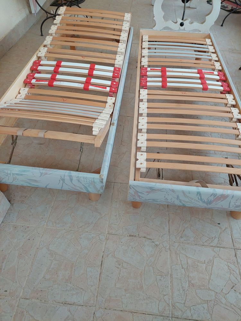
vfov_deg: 69.4
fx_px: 232
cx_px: 120
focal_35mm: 25
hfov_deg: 54.9
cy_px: 160
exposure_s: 1/100
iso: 250
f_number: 1.8
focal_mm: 5.23
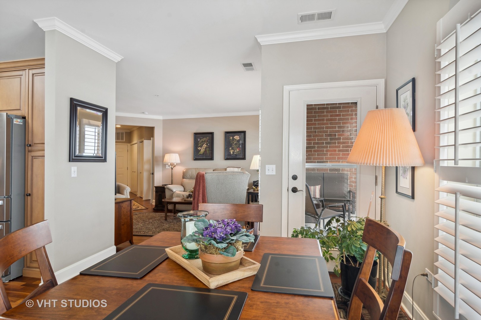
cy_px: 160
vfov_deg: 67.4
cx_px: 240
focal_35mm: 18
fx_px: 240
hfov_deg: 90.0
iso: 100
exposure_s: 1/6
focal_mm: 12
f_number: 9
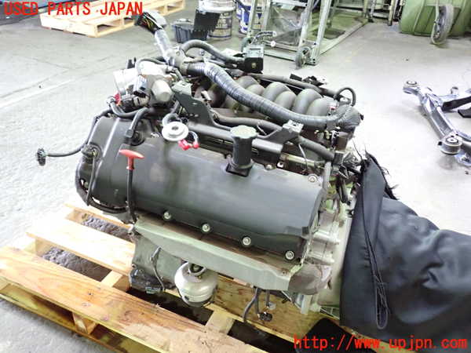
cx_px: 236
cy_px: 176
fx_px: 408
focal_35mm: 30
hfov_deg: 60.0
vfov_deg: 46.8
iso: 800
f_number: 2.3
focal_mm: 5.4
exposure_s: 1/25
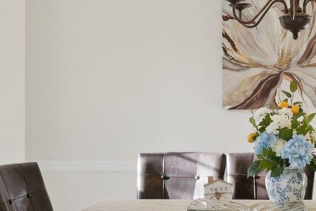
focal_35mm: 67
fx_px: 588
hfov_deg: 28.9
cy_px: 117
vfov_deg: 20.3
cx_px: 284
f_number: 9
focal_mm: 14
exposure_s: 1/60
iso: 320
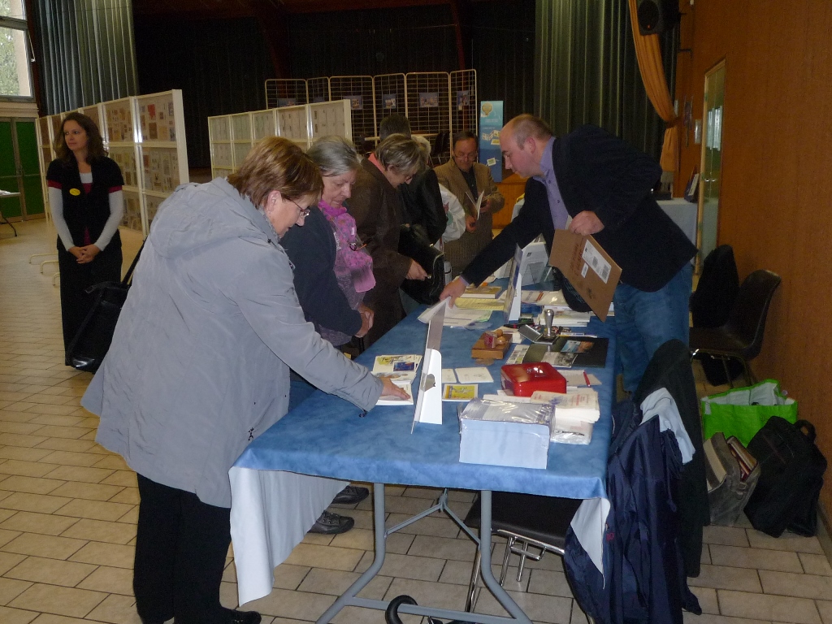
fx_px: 769
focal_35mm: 32
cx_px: 416
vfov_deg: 44.2
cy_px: 312
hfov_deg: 56.8
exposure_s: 1/30
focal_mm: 4.4
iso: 200
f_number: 2.8
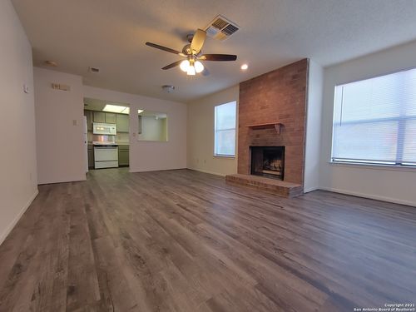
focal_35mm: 14
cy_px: 156
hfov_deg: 102.1
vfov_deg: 85.7
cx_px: 208
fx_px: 168
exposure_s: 1/24
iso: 100
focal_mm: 1.75
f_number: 2.4
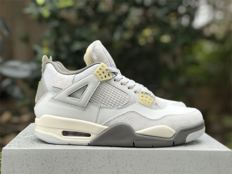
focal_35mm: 57
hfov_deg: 33.8
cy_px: 87
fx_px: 382
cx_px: 116
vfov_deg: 25.7
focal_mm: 6.6
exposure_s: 1/208
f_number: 2.8
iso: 20
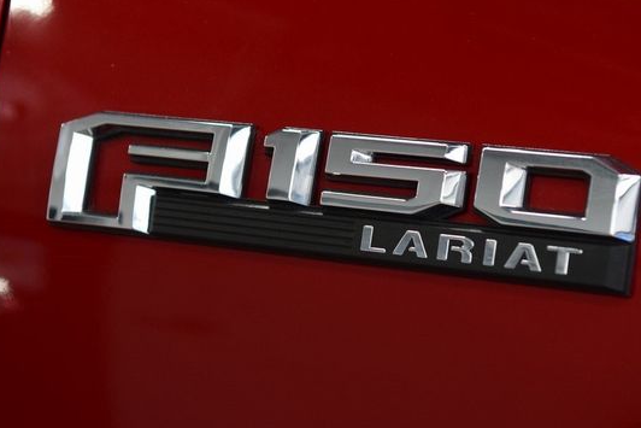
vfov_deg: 13.6
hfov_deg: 20.2
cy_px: 195
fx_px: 1799
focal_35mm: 101
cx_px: 333
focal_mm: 56
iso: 1600
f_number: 4
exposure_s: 1/125
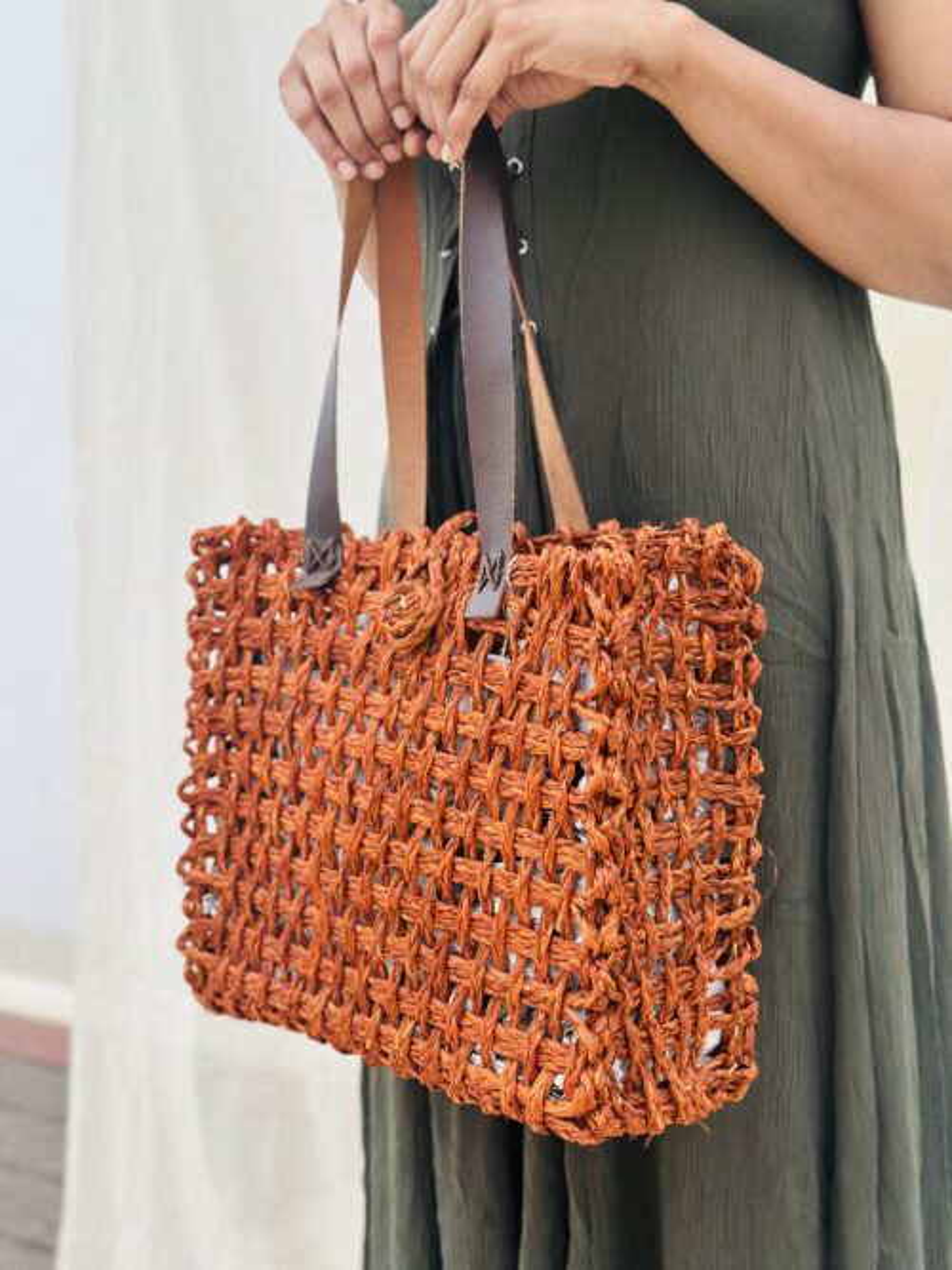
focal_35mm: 48
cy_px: 635
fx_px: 1761
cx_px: 476
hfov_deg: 30.3
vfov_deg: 39.7
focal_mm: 6.86
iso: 80
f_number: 1.78
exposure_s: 1/142
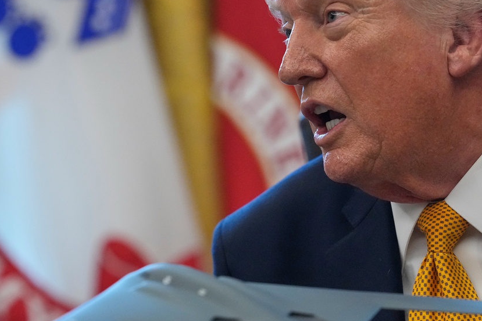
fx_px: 3723
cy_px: 190
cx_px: 273
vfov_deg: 4.9
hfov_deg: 7.4
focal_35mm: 278
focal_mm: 150
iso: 5000
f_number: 3.5
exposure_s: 1/250
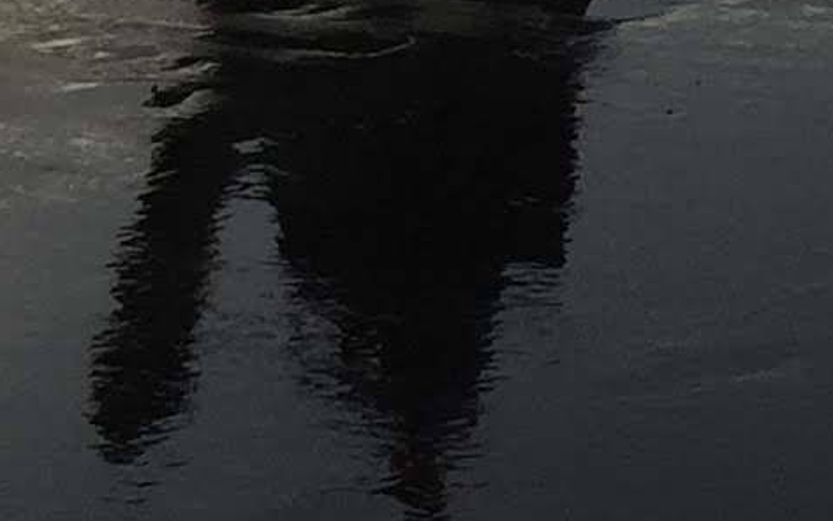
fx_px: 4815
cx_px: 532
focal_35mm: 212
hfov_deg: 9.9
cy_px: -970
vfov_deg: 5.8
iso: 32
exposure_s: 1/13333
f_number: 2.2
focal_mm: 4.15
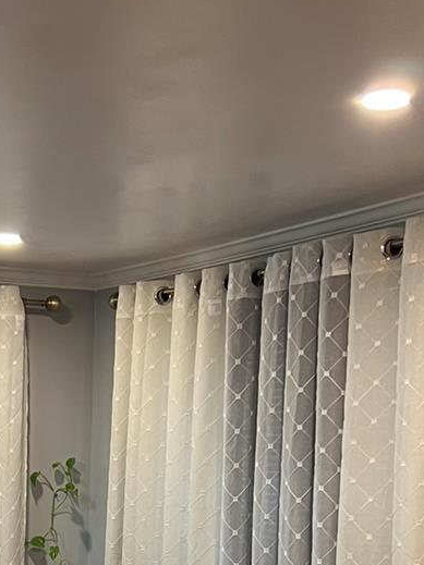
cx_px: -31
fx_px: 1258
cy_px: 703
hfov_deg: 18.5
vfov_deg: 23.0
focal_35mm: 77
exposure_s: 1/60
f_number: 1.5
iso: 125
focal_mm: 5.7
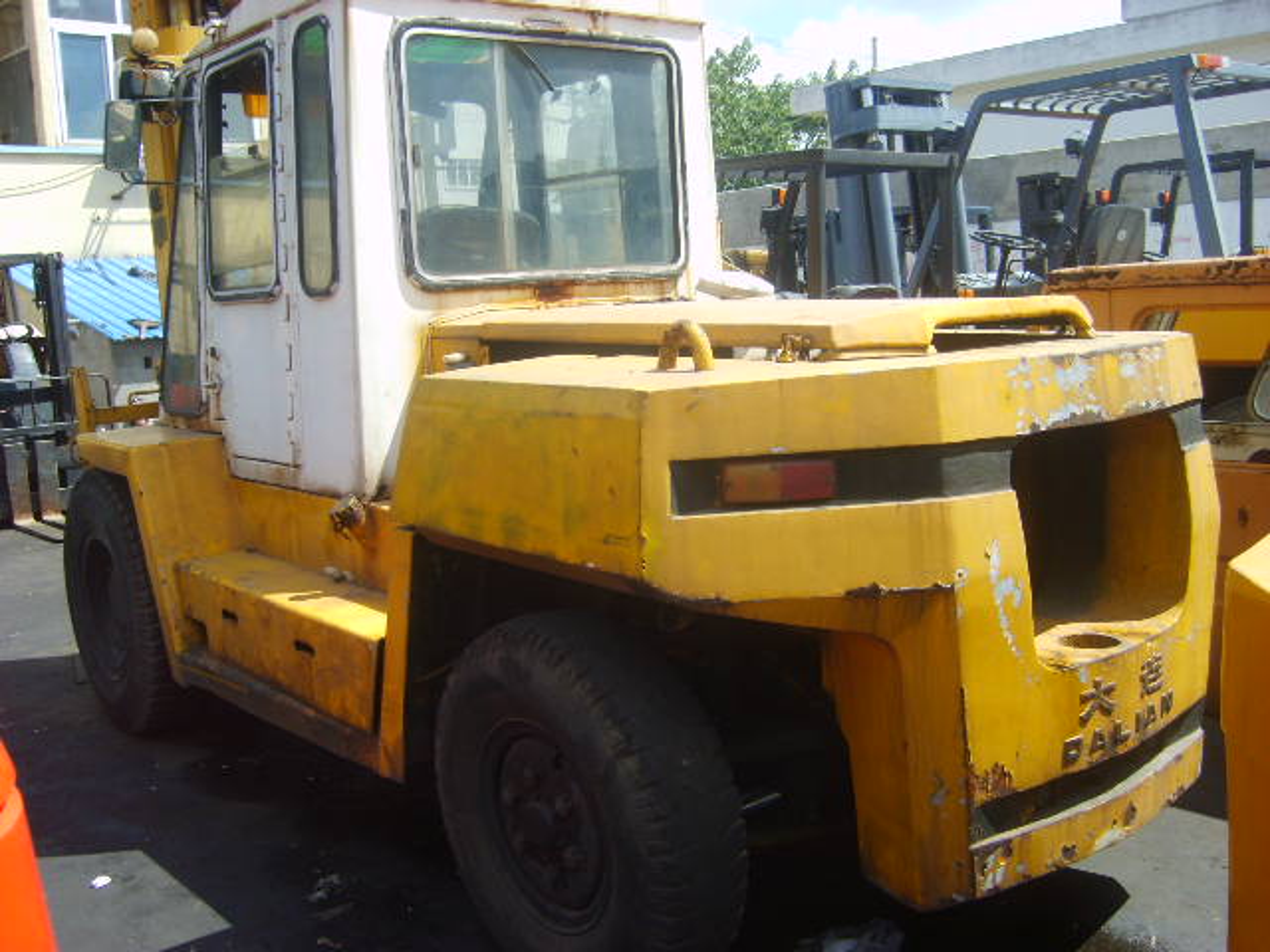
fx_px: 1284
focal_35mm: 35
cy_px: 476
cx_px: 635
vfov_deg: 40.7
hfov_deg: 52.6
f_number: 2.8
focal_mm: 5.8
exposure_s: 1/500
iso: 50
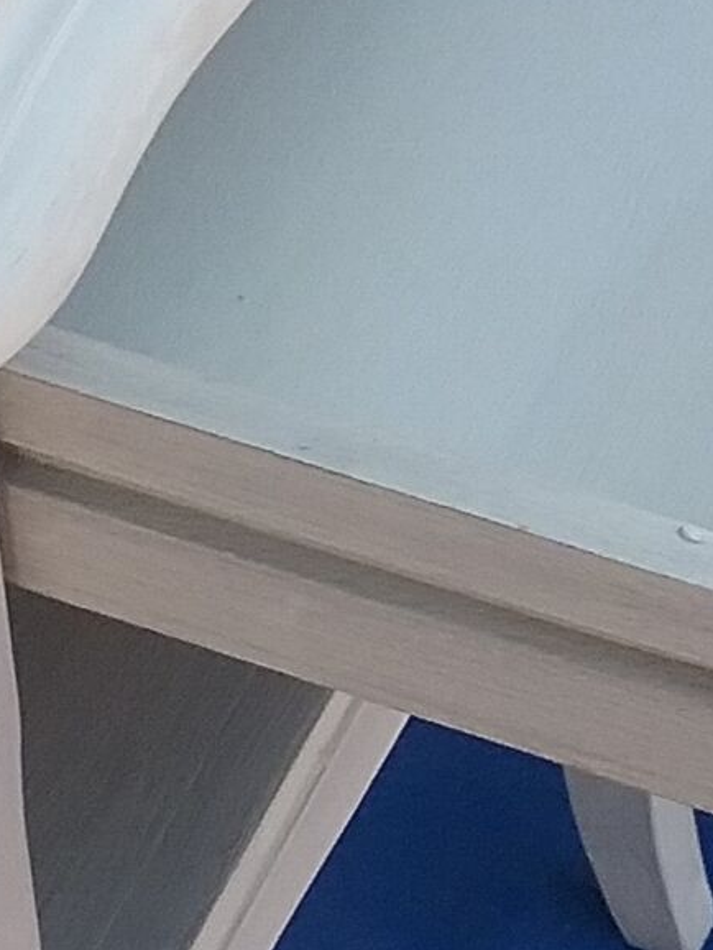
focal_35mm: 139
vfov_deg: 14.1
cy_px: 769
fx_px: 3815
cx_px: 288
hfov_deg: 10.7
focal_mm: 3.3
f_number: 2.2
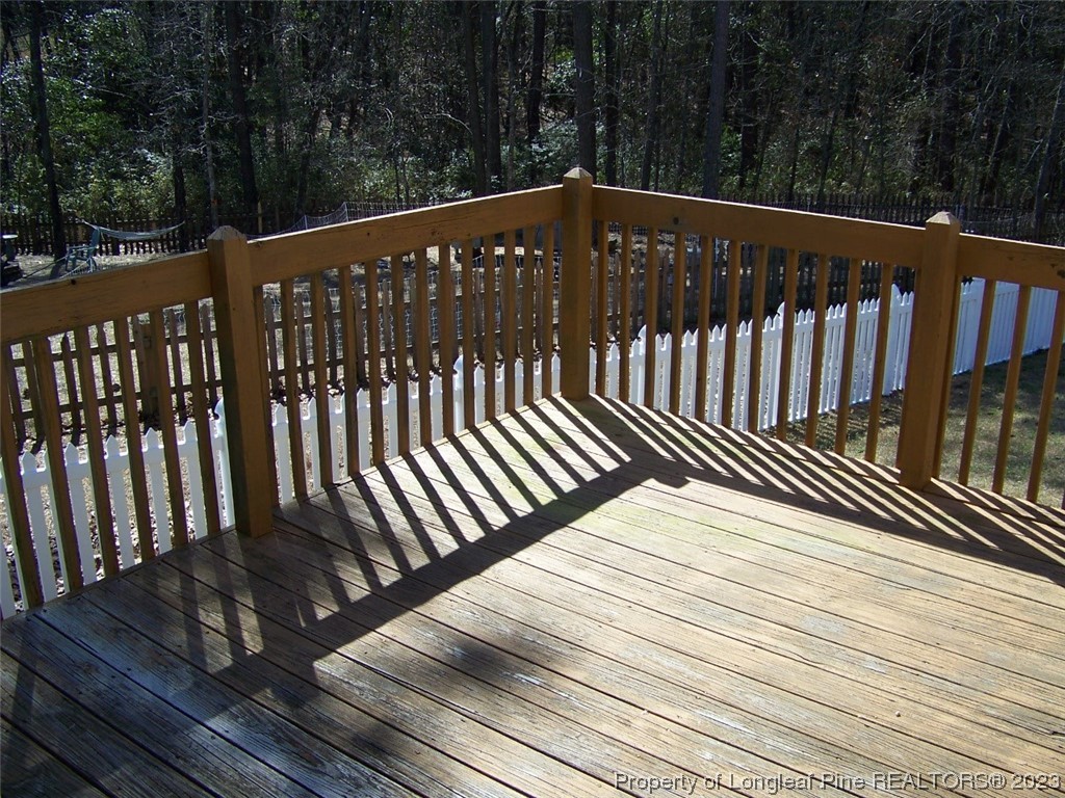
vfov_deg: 39.7
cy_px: 399
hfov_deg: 51.4
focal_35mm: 36
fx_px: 1108
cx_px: 532
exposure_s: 1/500
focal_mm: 5.85
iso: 64
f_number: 2.8
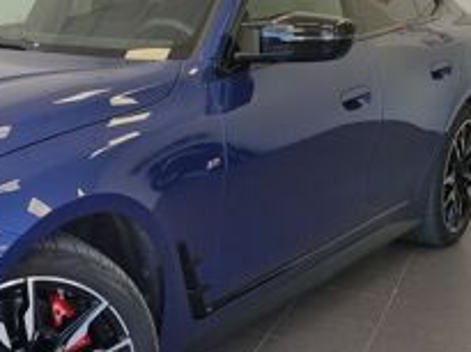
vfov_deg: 23.9
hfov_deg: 29.0
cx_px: -34
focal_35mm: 61
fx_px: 829
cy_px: 189
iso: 50
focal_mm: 5.4
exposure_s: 1/130
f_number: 1.8
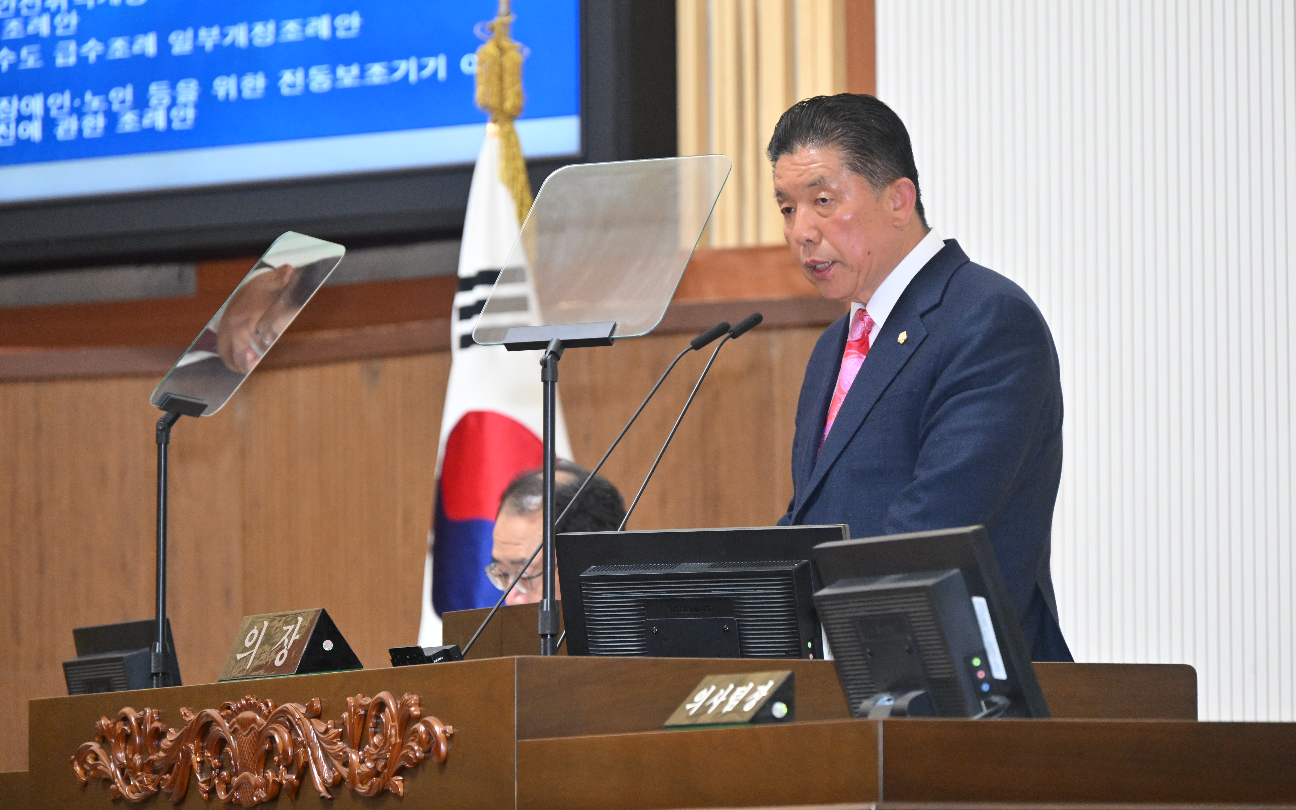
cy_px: 384
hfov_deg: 10.3
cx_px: 648
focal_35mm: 204
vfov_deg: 6.4
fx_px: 7205
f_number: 6.3
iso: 5000
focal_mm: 200
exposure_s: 1/250
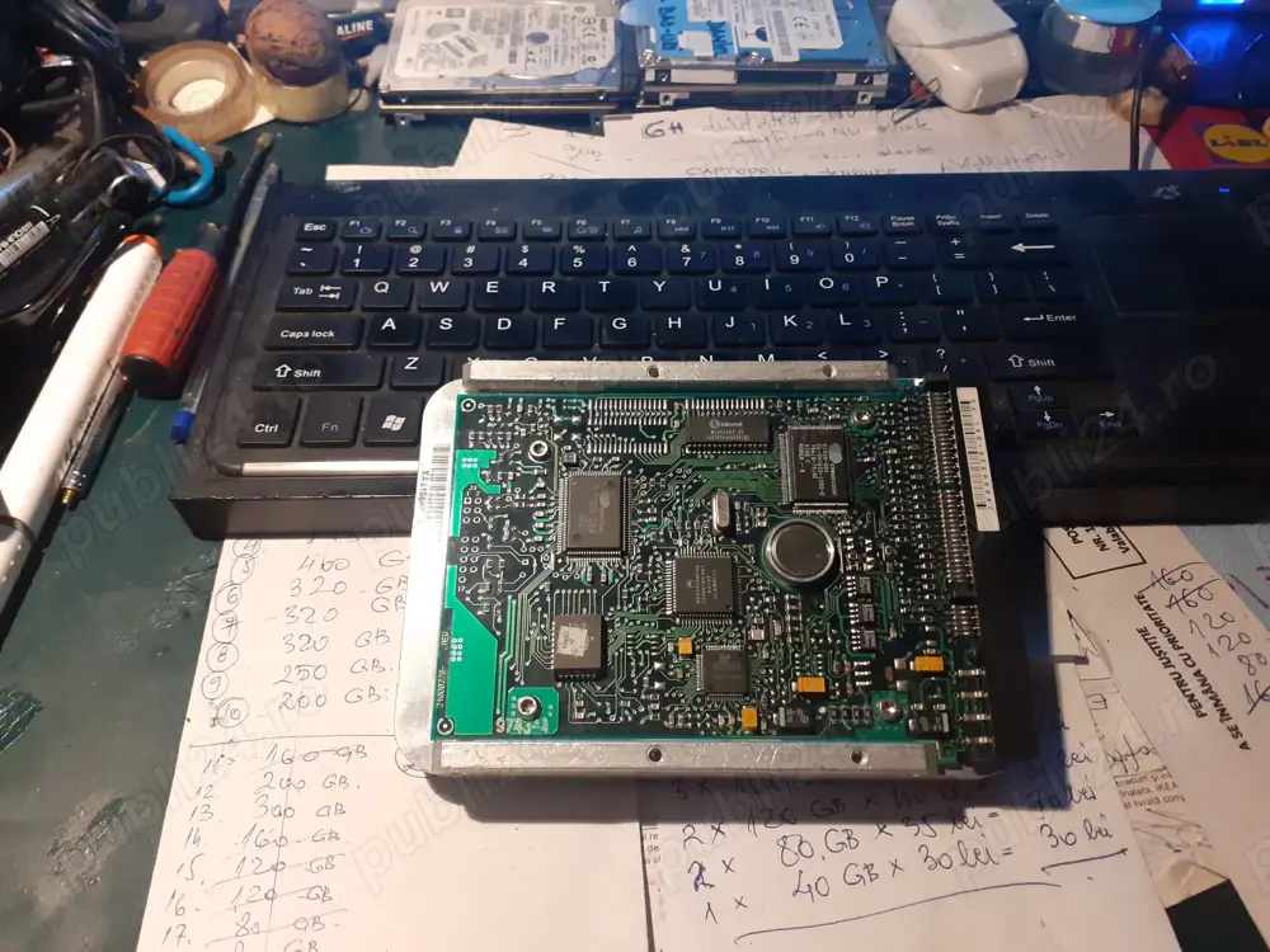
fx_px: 991
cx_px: 635
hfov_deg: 65.3
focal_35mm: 27
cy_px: 476
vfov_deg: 51.4
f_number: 1.9
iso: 250
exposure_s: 1/25
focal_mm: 3.6
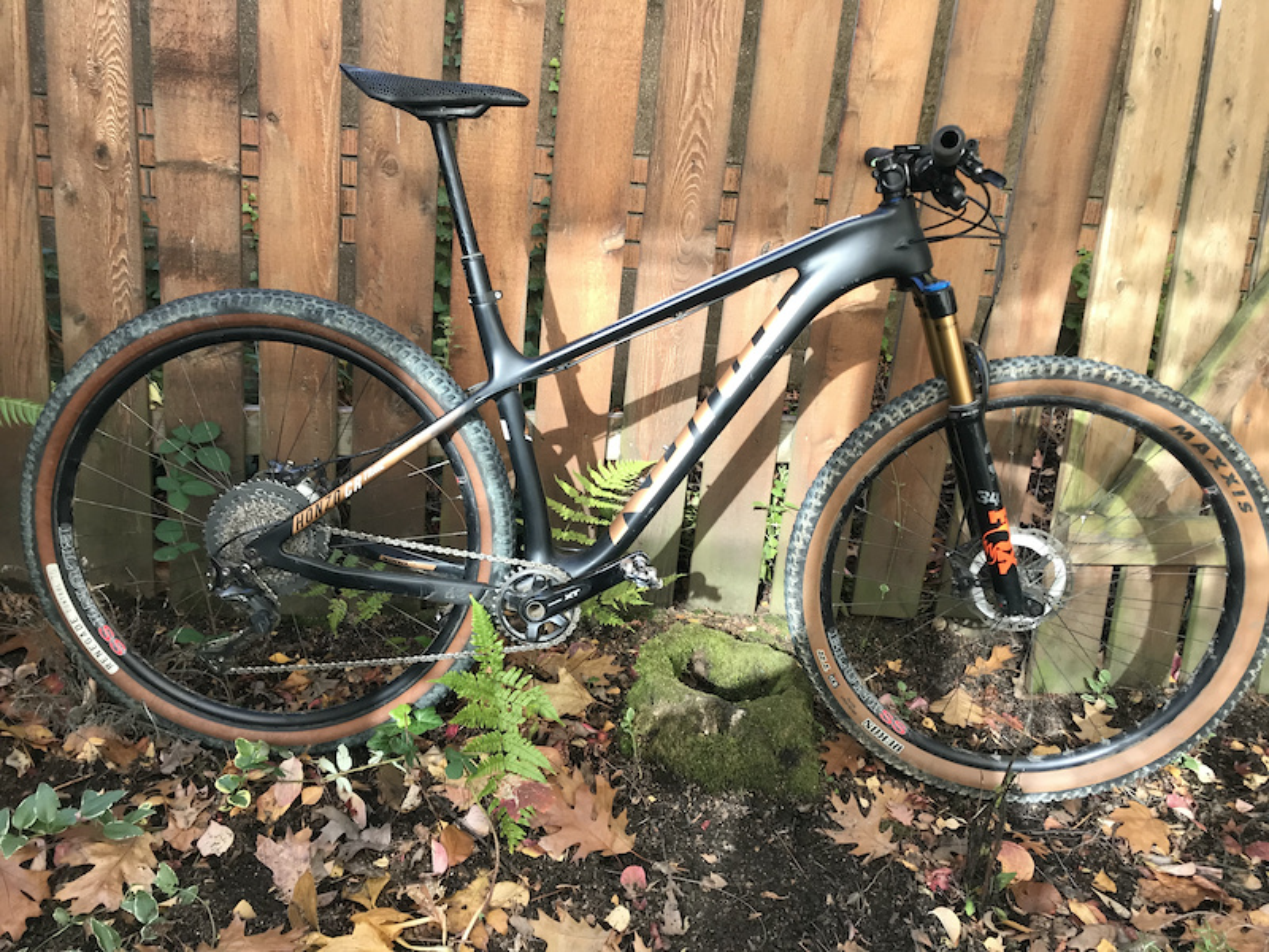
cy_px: 476
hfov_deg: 63.4
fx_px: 1026
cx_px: 634
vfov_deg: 49.7
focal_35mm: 28
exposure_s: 1/120
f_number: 1.8
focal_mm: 3.99
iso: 32
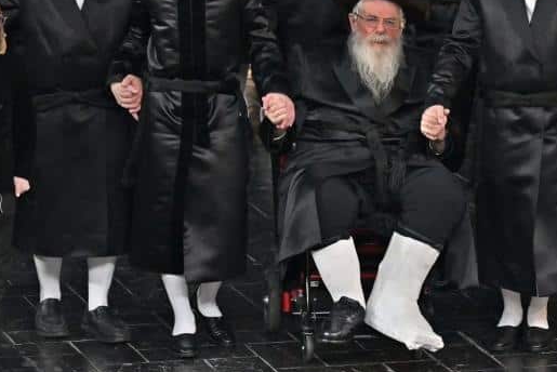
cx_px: 392
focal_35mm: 298
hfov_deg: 6.9
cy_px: 9
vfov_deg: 4.6
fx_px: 4613
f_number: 4
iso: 1250
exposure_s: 1/320
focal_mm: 100
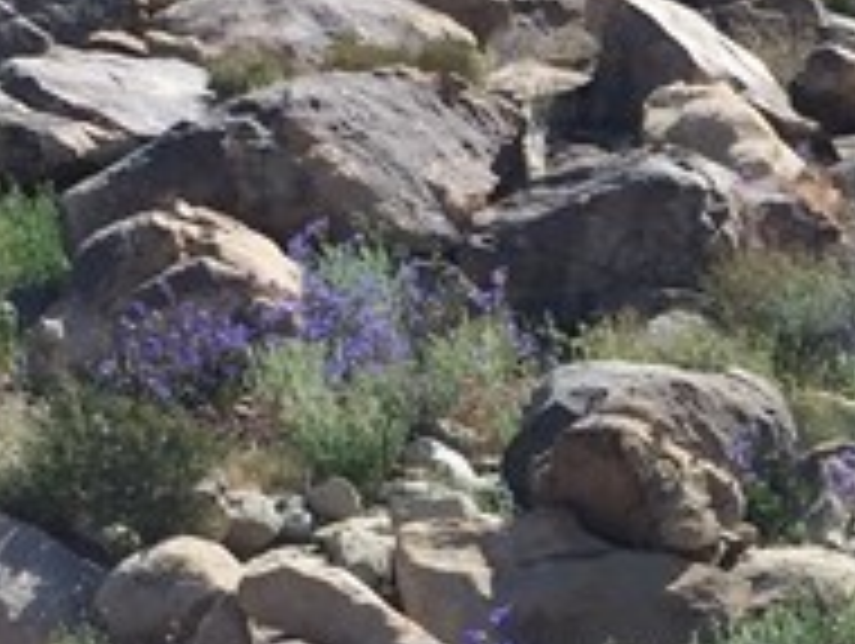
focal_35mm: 156
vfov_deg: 9.5
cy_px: 662
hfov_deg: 12.5
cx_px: 806
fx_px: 3858
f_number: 2.2
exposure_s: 1/1980
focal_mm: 4.15
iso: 32
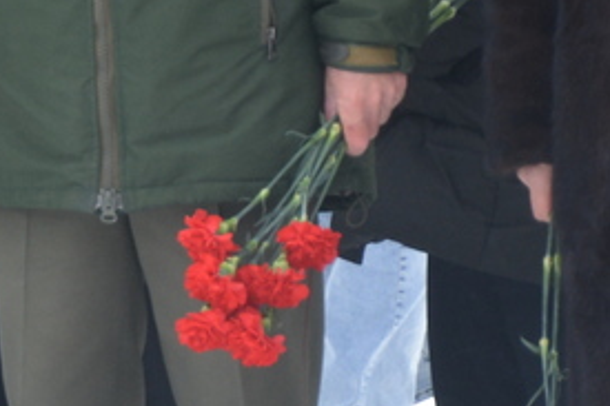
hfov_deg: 2.8
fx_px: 12563
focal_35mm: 742
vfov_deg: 1.8
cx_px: -867
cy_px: -245
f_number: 6.3
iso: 200
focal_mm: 85
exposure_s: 1/160
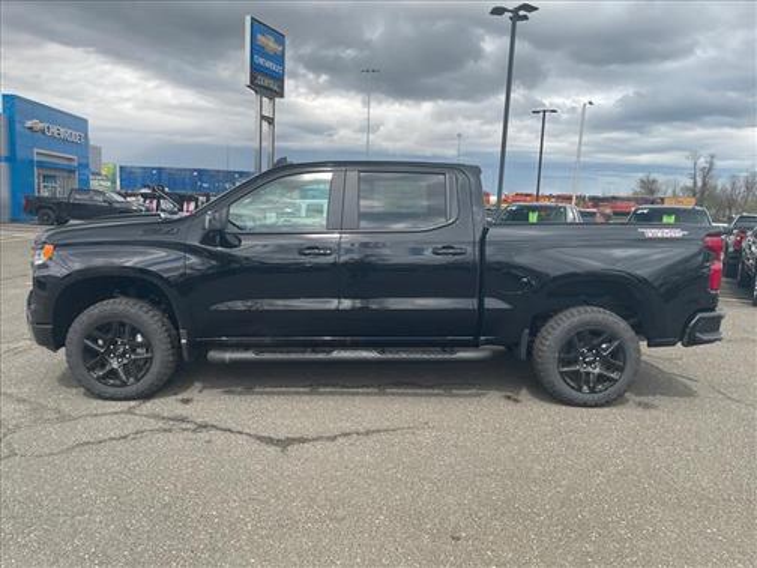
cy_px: 284
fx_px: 569
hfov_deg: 67.3
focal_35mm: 26
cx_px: 378
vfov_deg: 53.1
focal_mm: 4.2
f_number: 1.6
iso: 32
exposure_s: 1/694
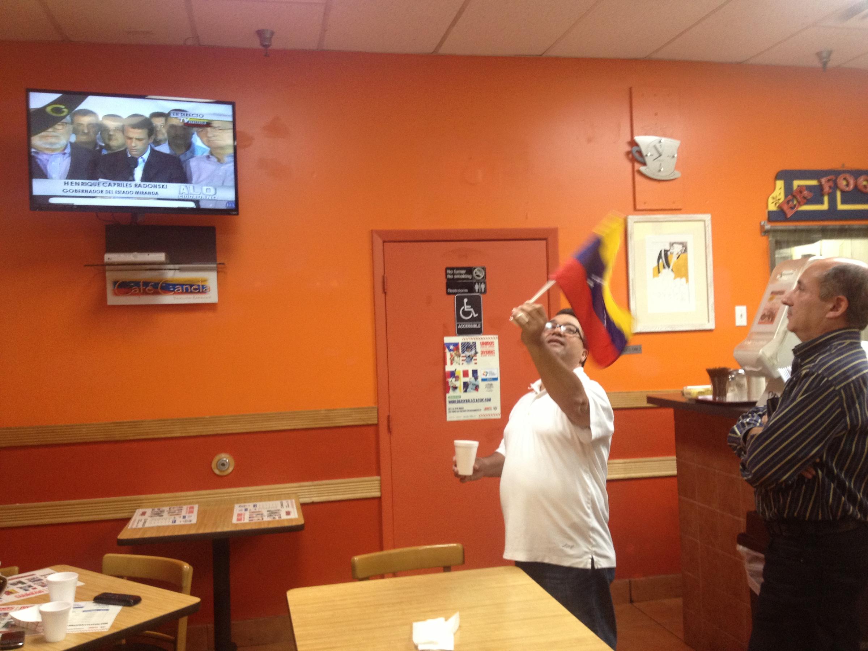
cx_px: 434
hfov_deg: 52.6
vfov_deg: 40.7
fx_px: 878
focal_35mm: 35
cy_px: 326
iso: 125
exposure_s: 1/20
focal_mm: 4.28
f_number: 2.4
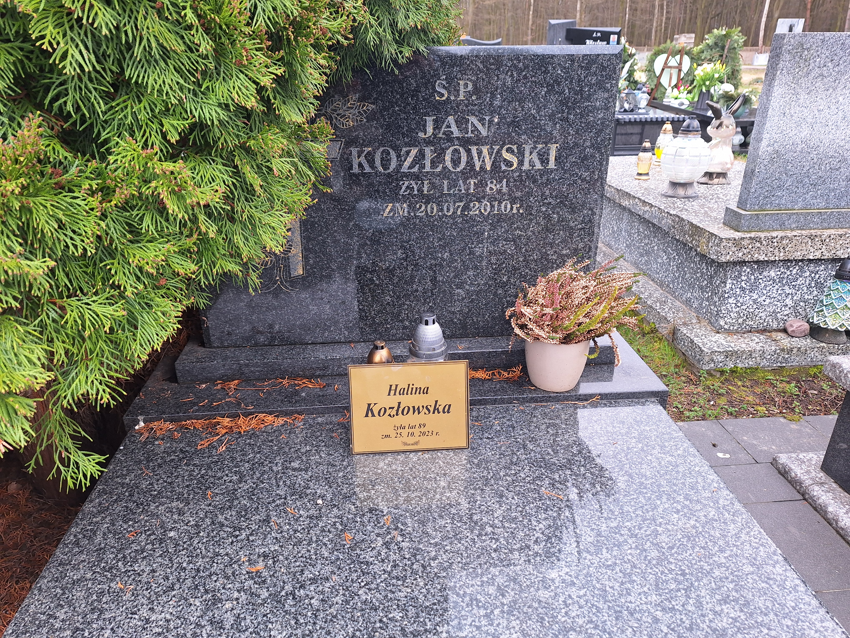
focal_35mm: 23
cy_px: 319
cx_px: 425
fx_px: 565
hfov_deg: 73.9
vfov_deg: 58.9
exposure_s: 1/174
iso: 40
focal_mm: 5.54
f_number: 1.8
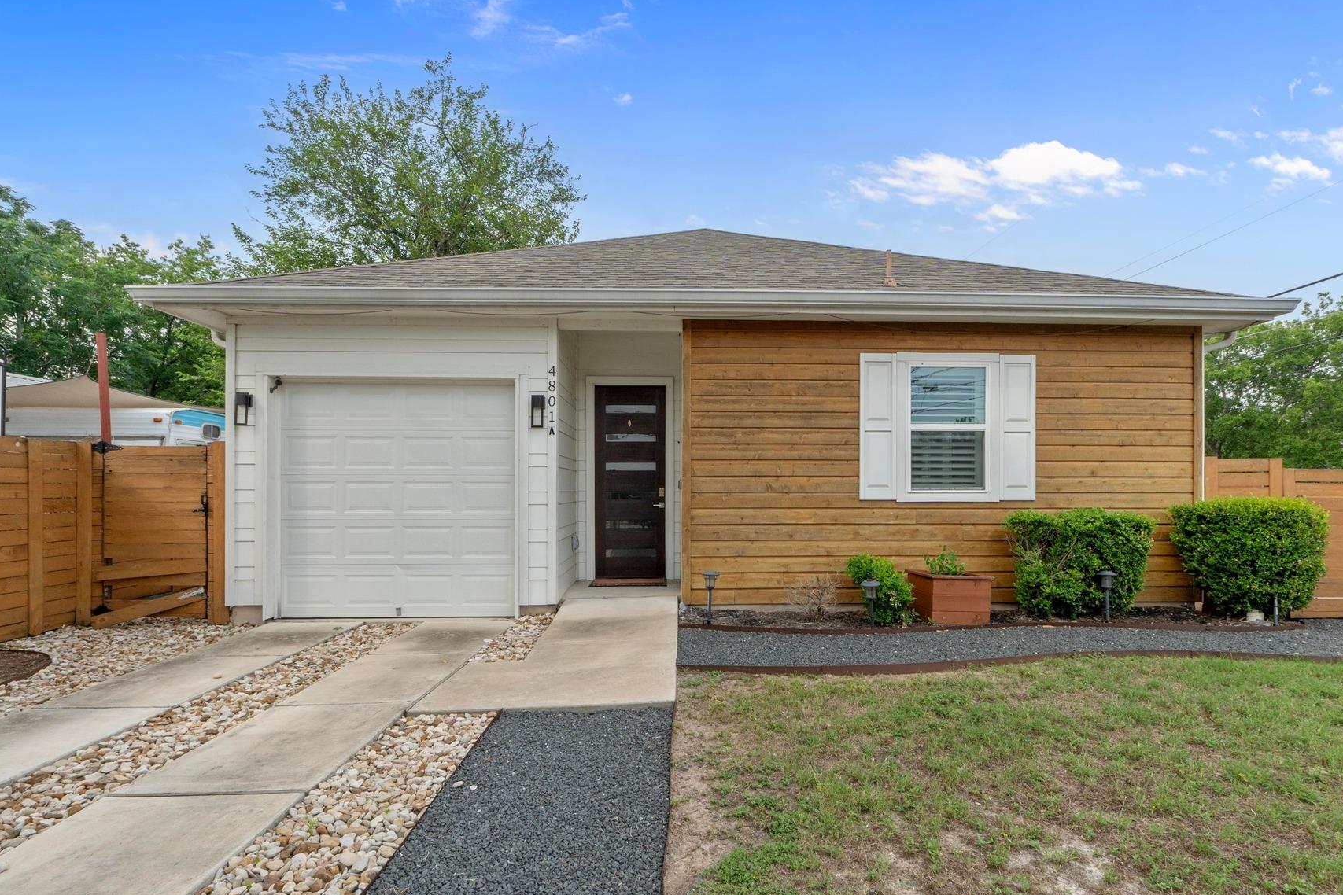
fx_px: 671
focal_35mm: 18
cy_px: 509
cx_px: 703
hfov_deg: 89.9
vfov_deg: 67.1
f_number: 11
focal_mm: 10
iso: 250
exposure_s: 1/60
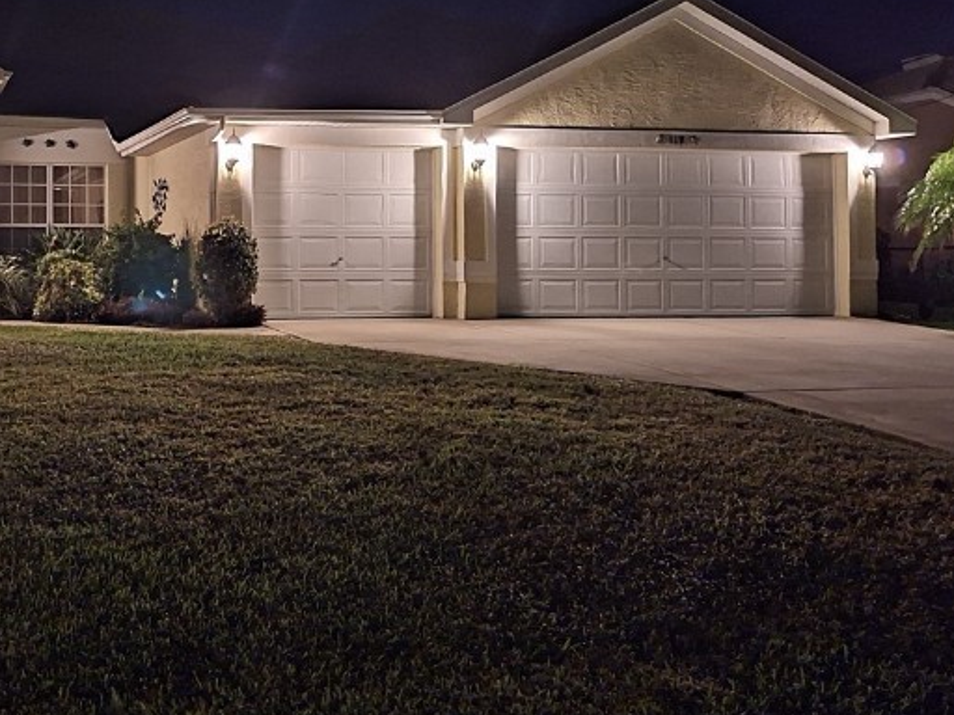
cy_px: 218
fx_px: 1268
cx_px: 207
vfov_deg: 31.2
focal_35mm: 46
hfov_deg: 39.8
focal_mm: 5.54
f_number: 1.8
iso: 1600
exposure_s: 1/10
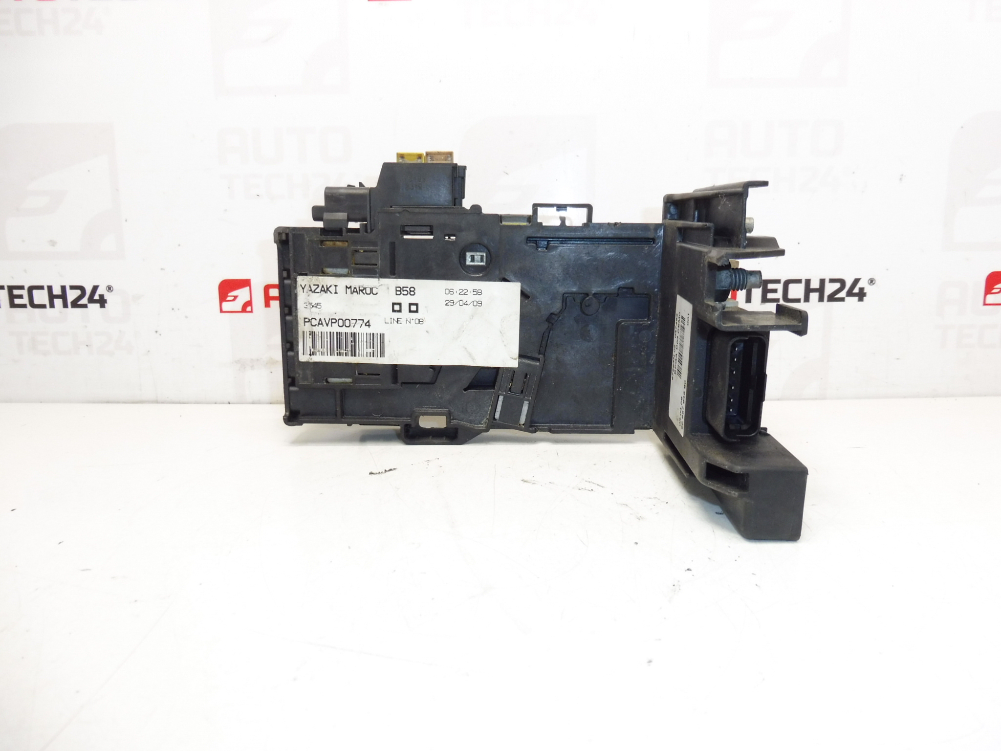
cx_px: 500
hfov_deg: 71.6
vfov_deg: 56.8
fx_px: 694
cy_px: 376
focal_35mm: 24
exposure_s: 1/60
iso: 200
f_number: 3.5
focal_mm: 4.3
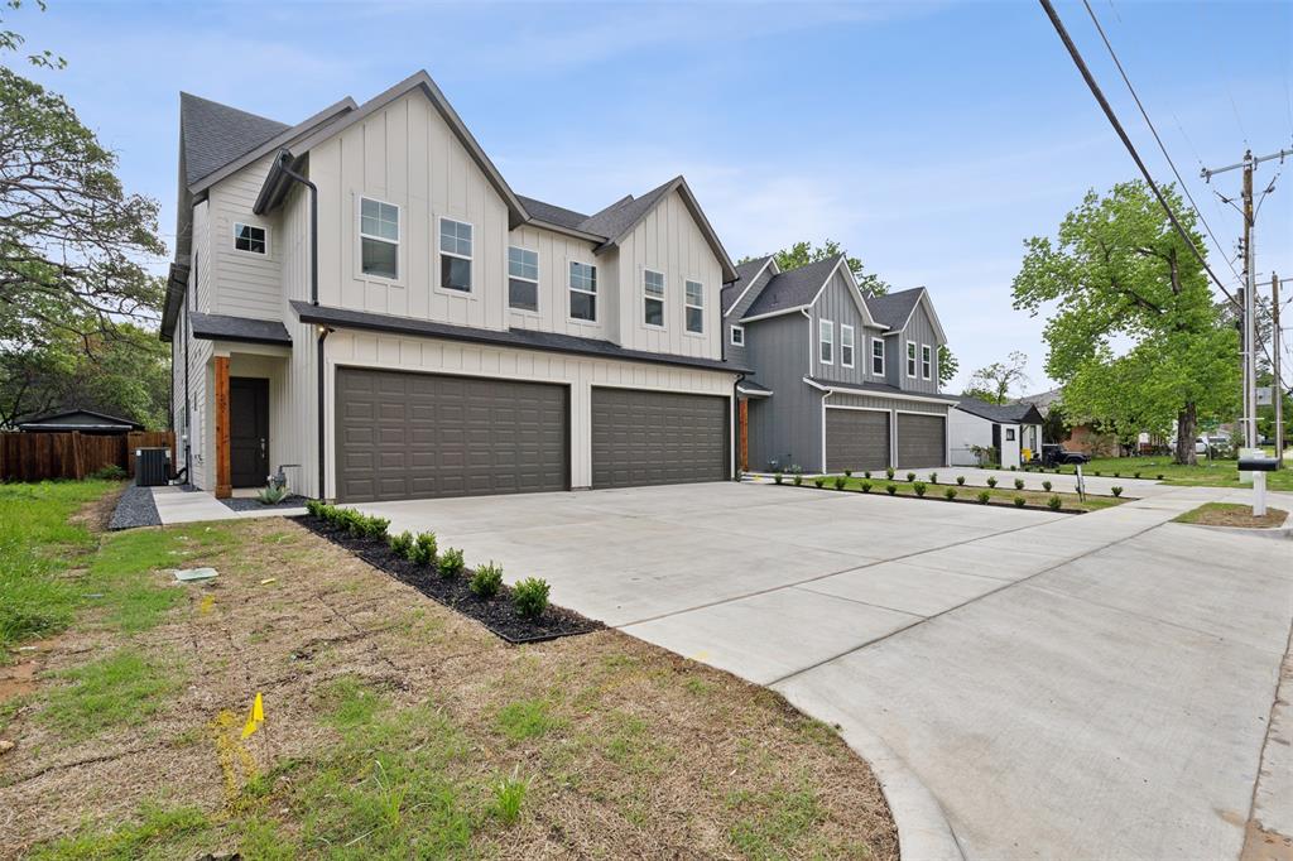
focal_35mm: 16
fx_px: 574
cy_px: 430
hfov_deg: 96.8
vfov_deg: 73.7
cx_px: 646
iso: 160
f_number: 9
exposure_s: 1/640
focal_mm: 16
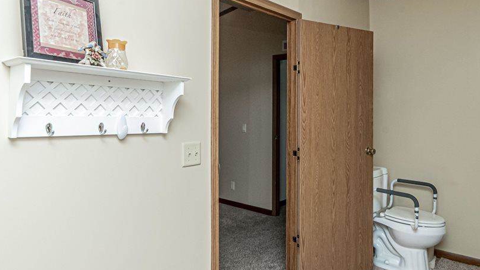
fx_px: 318
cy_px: 117
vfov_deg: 45.8
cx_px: 261
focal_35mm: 25
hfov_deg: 73.9
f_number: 13
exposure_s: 1/60
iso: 1600
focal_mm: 10
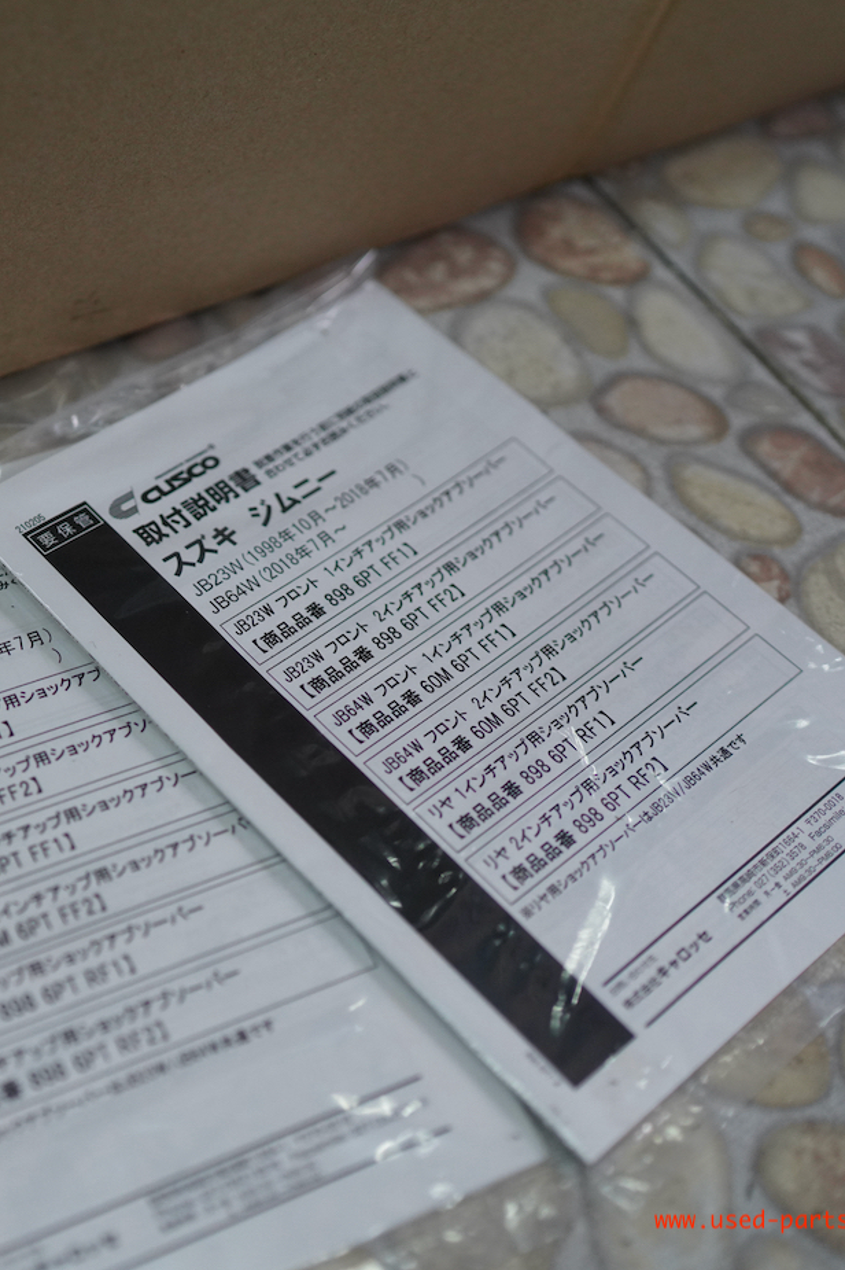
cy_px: 640
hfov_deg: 24.9
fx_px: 1867
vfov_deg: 37.5
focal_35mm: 53
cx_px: 118
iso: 1600
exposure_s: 1/2000
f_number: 2
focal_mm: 35
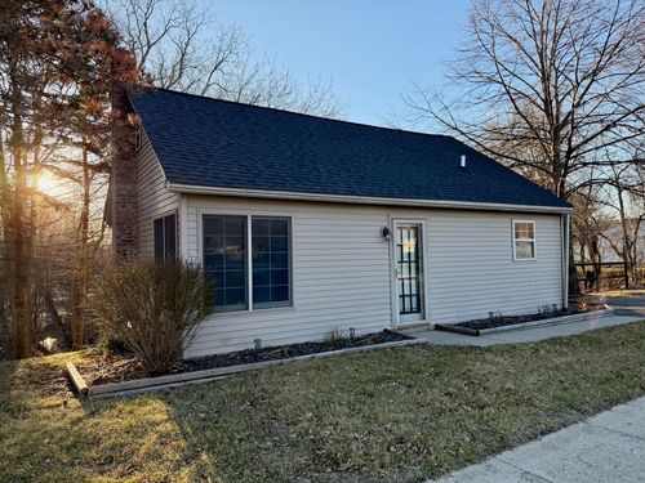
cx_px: 322
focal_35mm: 24
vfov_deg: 56.8
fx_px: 447
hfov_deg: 71.6
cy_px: 242
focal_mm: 6.76
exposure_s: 1/967
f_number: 1.78
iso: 100
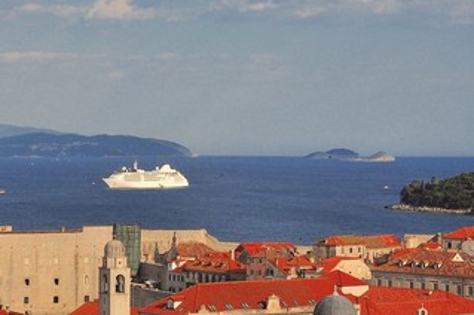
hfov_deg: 16.0
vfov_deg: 10.8
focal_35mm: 127
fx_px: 1670
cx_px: 77
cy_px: 207
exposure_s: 1/800
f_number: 14
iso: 200
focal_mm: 45
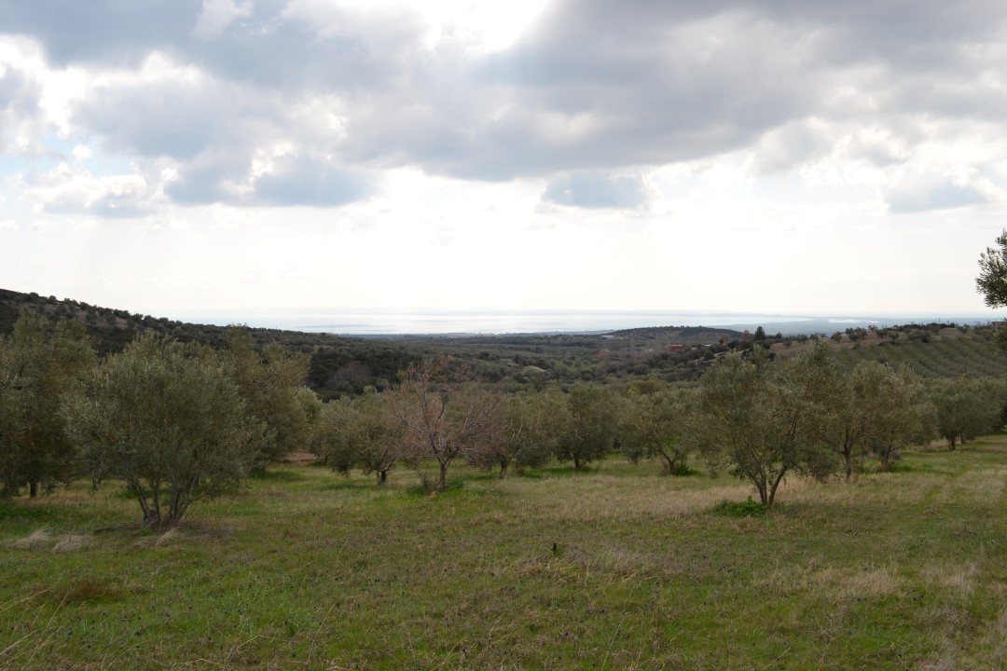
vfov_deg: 40.0
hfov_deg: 57.2
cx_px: 504
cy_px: 336
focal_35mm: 33
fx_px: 923
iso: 100
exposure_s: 1/200
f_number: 10
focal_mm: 22
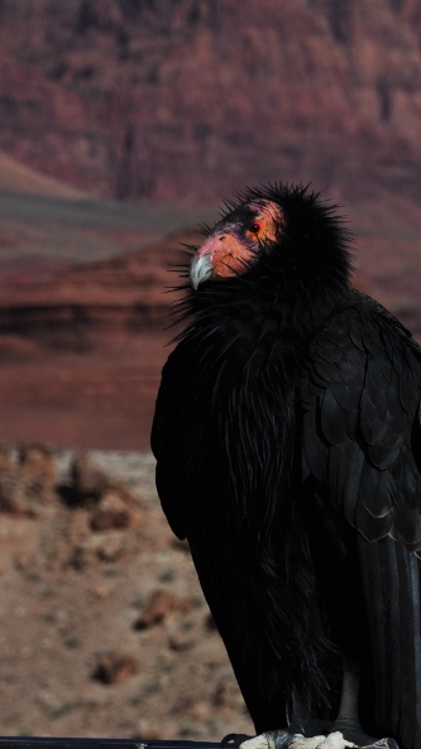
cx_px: 264
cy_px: 400
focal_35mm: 339
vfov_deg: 6.4
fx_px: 6736
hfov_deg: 3.6
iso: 200
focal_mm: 200
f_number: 16
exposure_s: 1/500
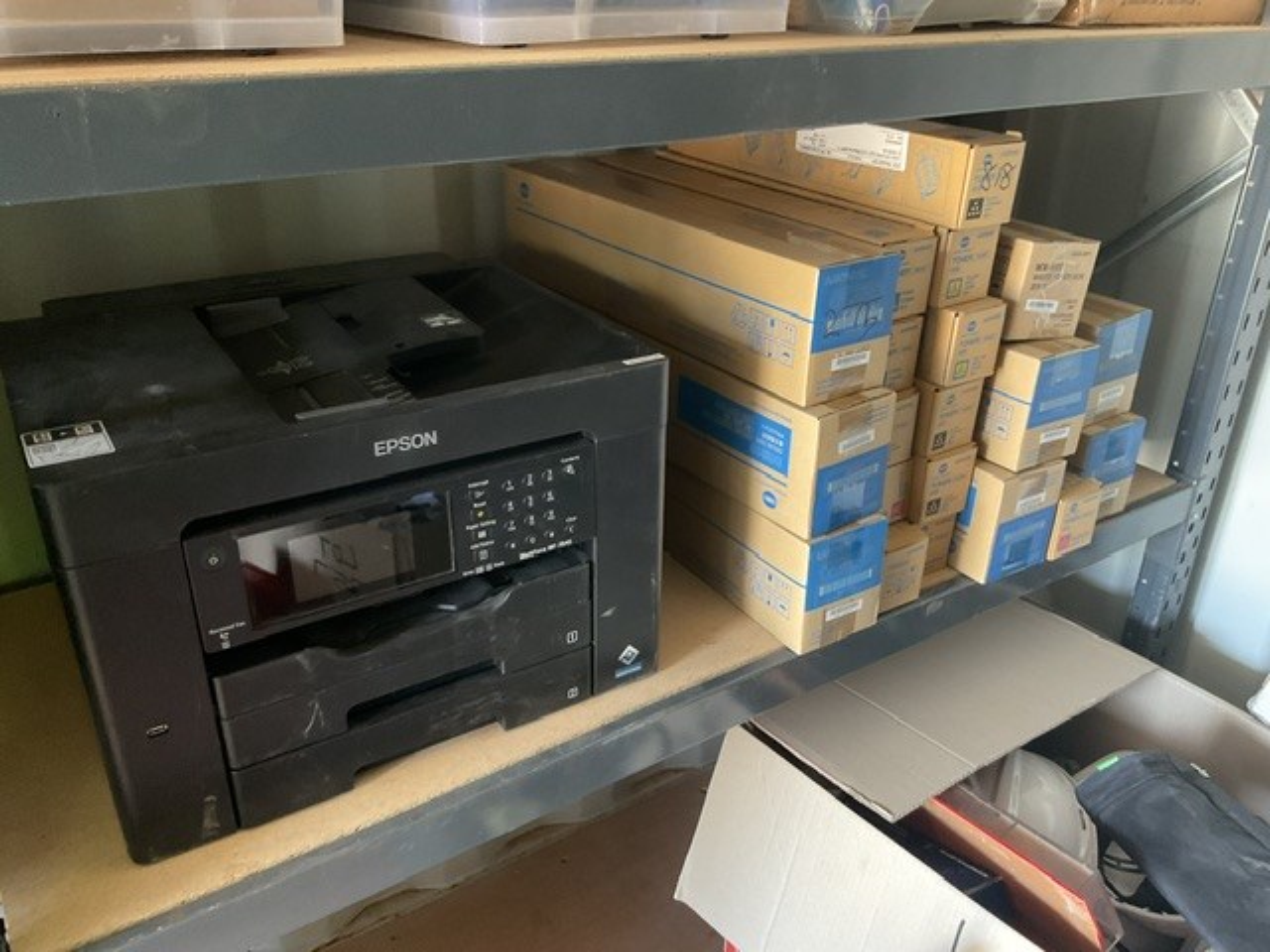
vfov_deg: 48.2
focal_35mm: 29
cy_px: 476
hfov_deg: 61.7
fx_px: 1064
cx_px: 635
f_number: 1.8
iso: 320
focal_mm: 3
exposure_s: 1/30
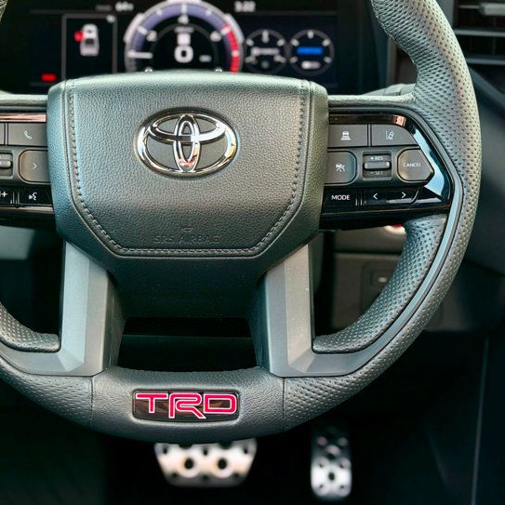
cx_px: 178
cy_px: 179
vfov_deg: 21.6
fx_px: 1320
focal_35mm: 80
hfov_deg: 21.6
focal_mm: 6.76
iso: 100
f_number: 1.78
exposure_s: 1/69
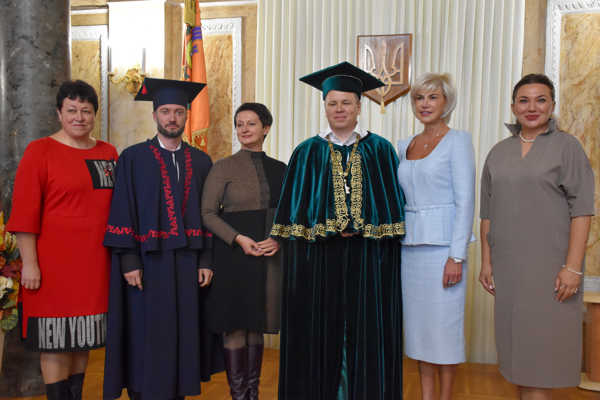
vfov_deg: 34.2
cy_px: 200
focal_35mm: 39
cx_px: 300
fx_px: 650
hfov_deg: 49.6
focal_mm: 26
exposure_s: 1/60
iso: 2500
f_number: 3.8
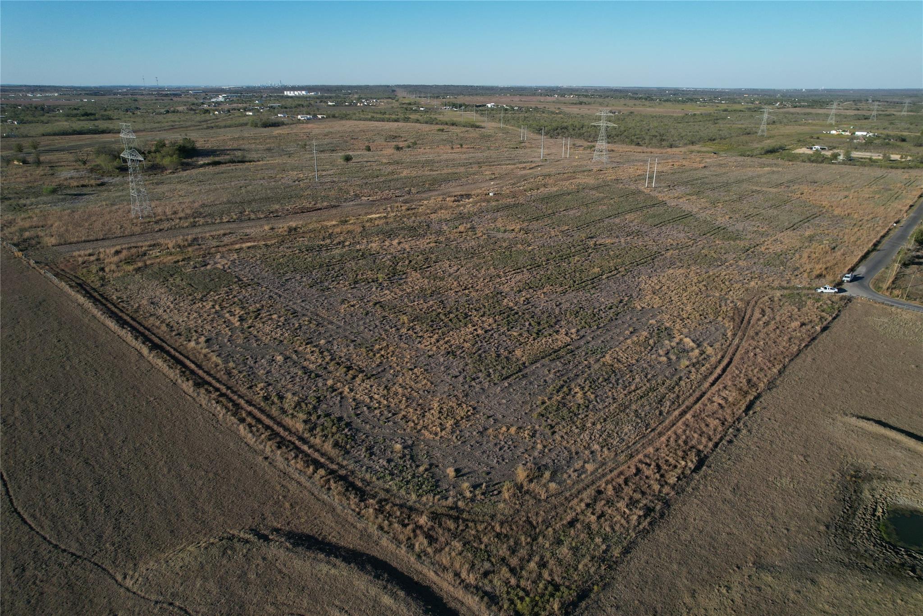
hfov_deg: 78.6
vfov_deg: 57.2
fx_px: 564
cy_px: 308
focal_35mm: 22
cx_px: 462
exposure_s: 1/2000
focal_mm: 8.38
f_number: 2.8
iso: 120
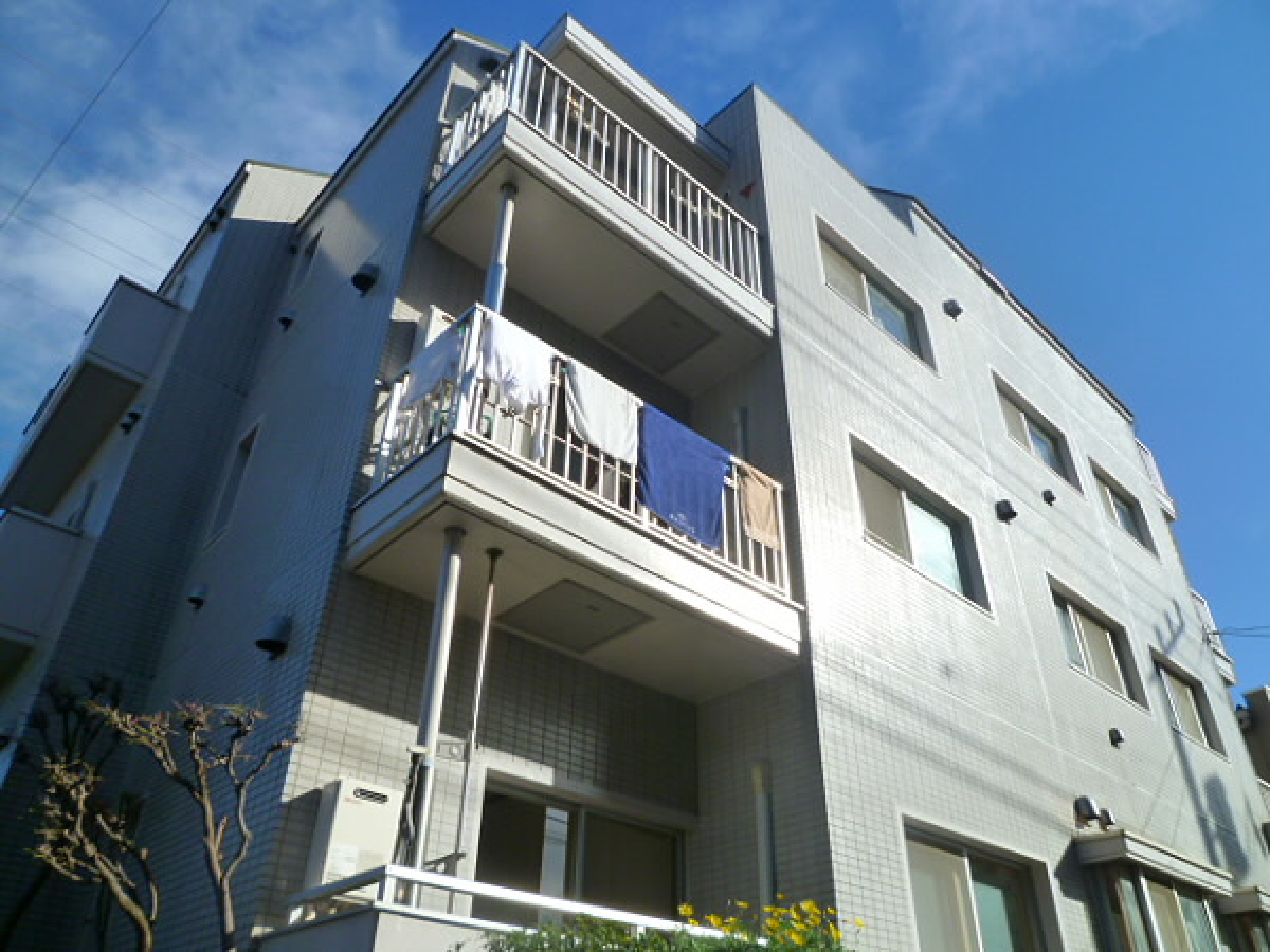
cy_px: 476
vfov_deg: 54.9
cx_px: 635
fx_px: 917
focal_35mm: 25
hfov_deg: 69.4
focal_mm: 4.5
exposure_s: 1/500
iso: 125
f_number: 5
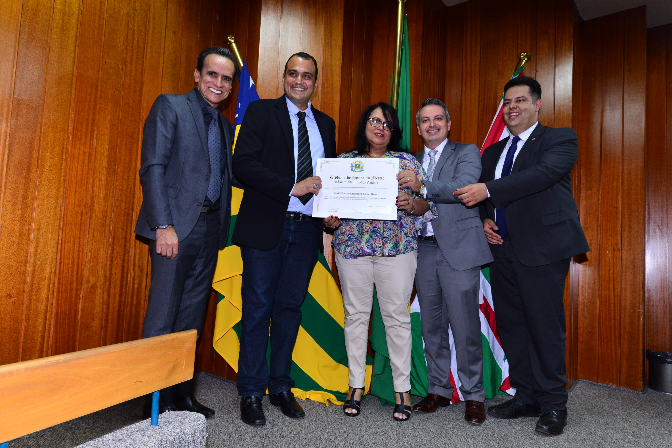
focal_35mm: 25
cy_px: 224
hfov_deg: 71.5
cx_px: 336
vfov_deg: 51.3
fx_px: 467
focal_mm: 25
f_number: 6.3
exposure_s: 1/125
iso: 2500
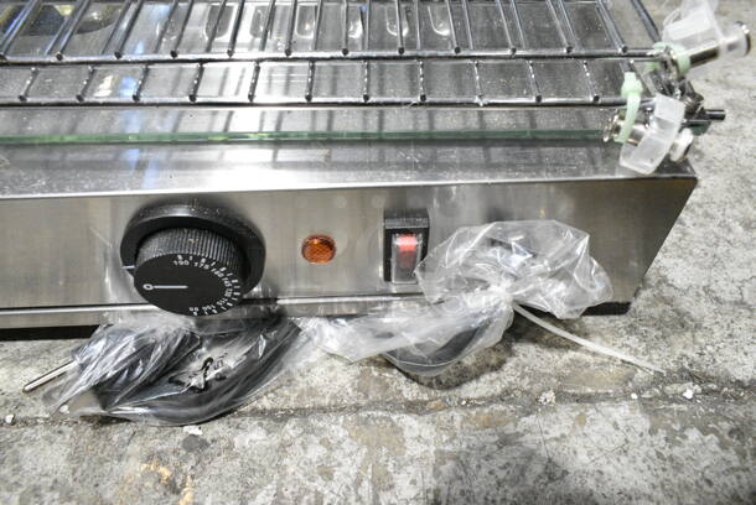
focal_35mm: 27
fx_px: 568
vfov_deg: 48.0
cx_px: 378
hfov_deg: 67.3
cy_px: 252
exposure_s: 1/200
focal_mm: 18
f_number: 7.1
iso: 6400
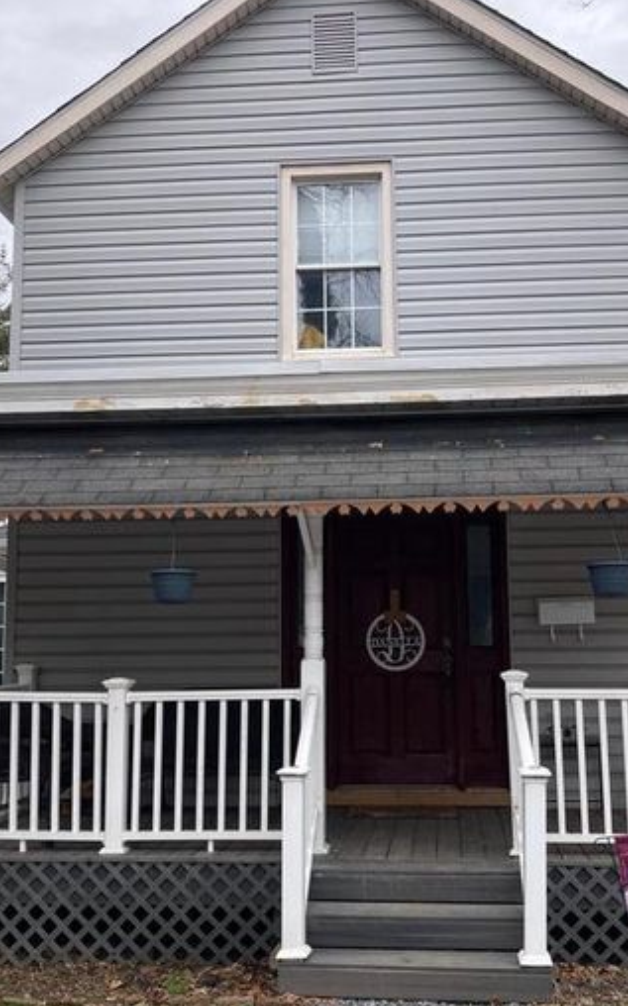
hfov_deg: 32.7
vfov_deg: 50.3
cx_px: 347
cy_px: 546
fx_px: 1069
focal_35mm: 39
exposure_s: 1/585
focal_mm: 3.99
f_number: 1.8
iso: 20
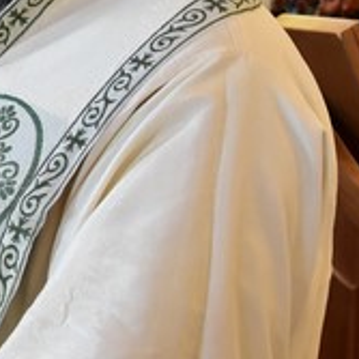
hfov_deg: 14.9
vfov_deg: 16.1
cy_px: 2
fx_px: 1244
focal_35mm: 106
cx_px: -228
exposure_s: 1/160
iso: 4000
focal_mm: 32
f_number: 7.1
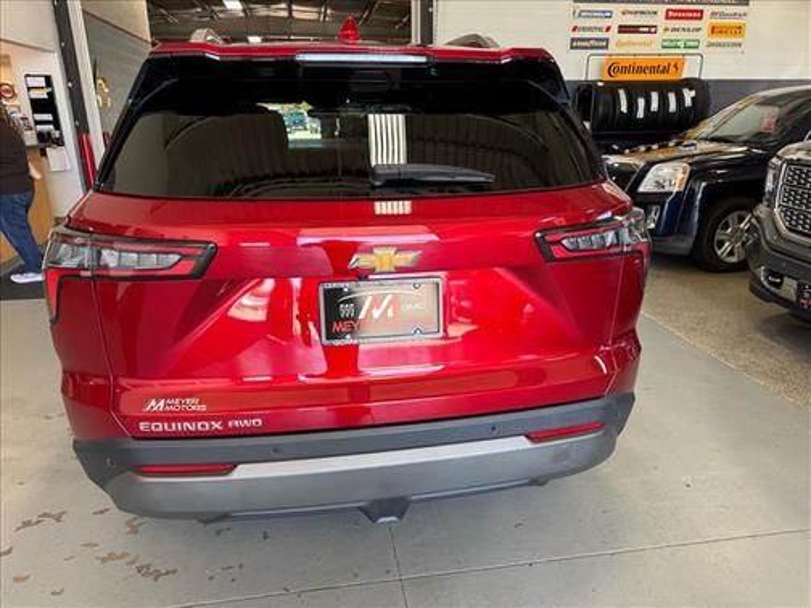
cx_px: 406
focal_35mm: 24
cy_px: 304
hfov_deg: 71.6
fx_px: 562
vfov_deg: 56.8
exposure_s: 1/120
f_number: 1.78
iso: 125
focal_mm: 6.76
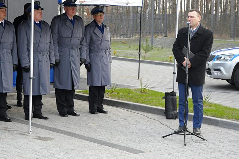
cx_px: 94
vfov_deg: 14.2
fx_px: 637
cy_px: 67
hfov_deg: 21.2
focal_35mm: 96
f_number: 8
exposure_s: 1/200
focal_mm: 50
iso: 1600
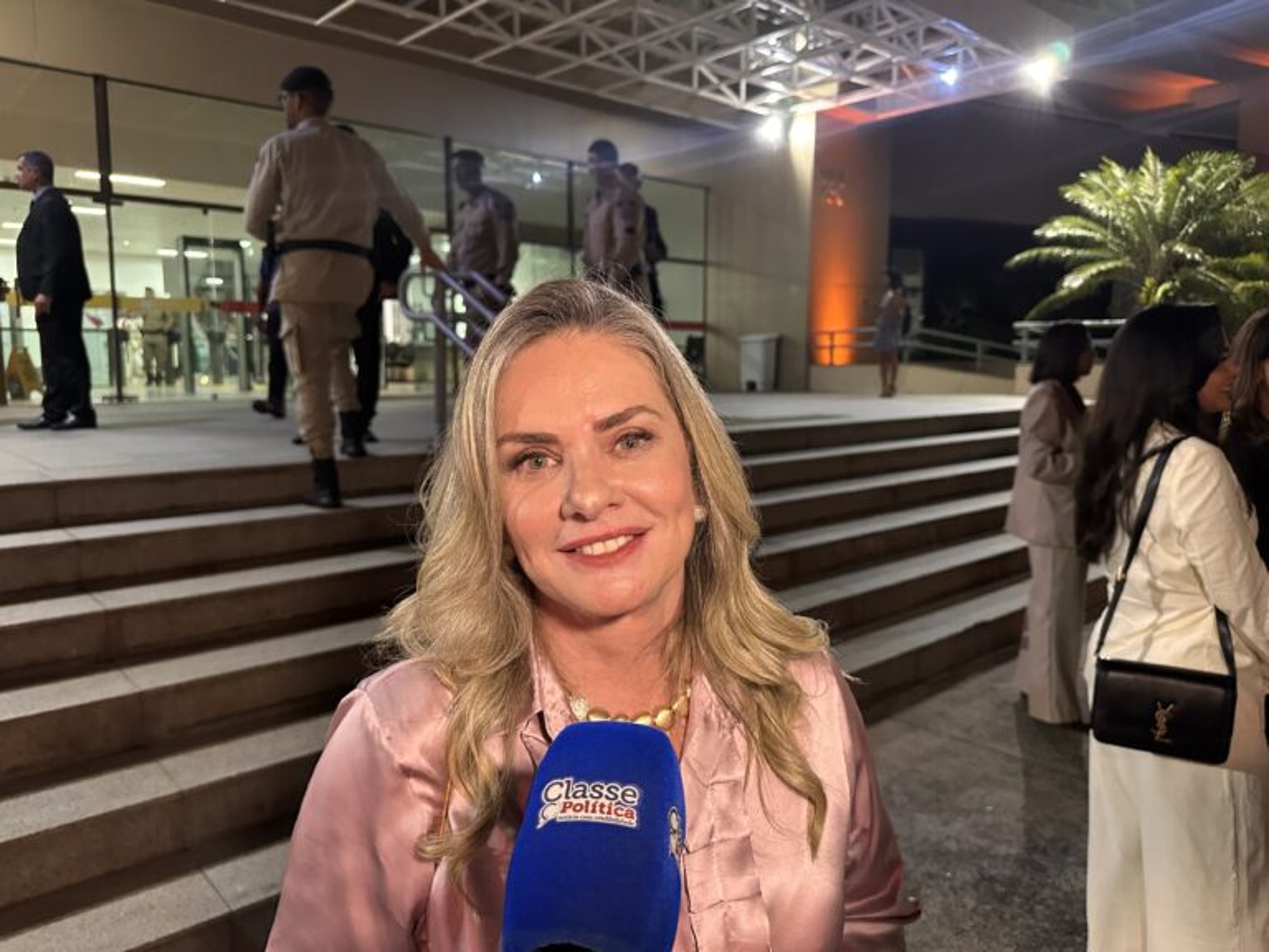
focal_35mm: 24
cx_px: 634
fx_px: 880
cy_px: 476
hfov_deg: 71.6
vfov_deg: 56.8
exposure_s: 1/60
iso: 640
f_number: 1.78
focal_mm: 6.86
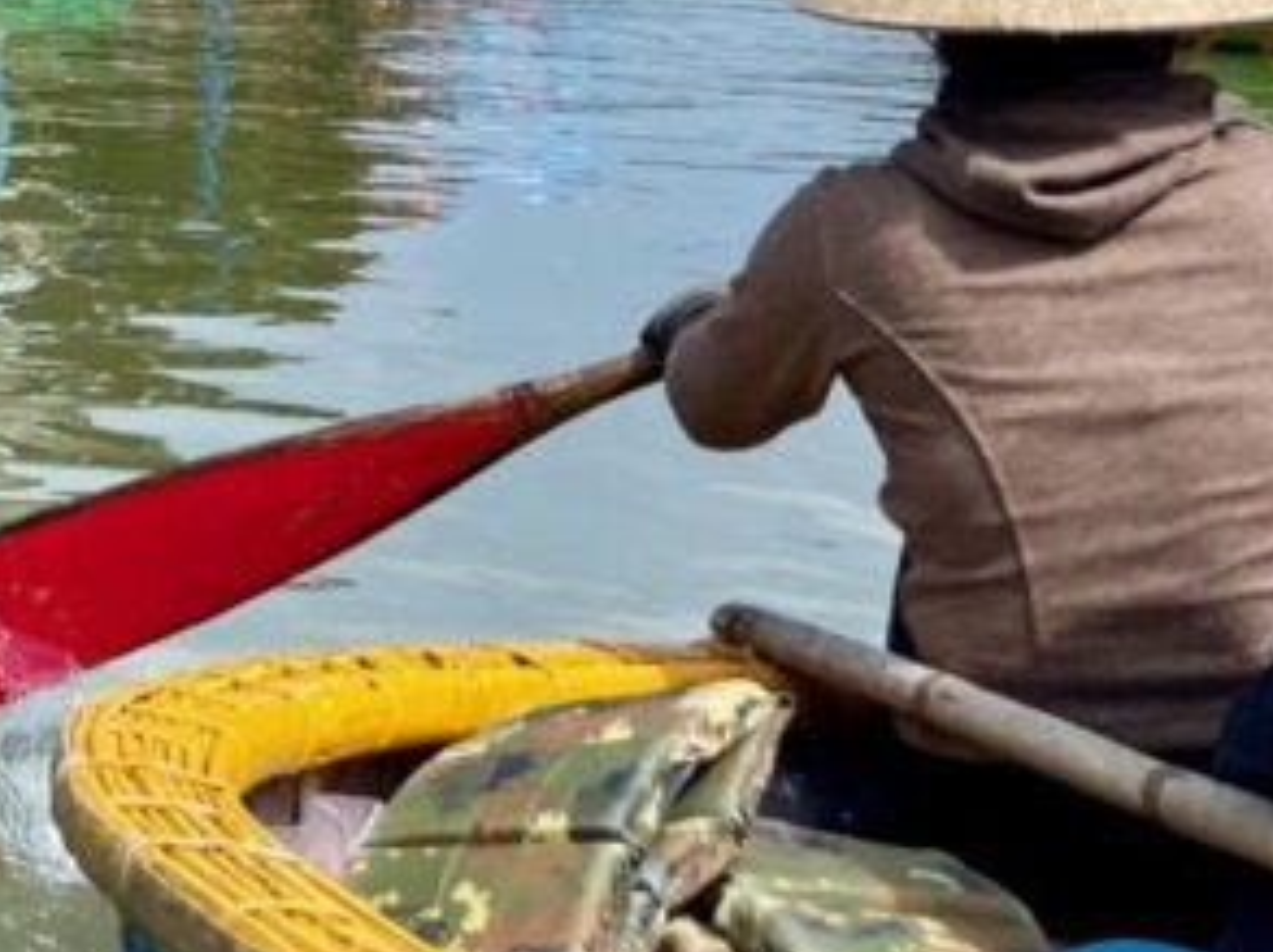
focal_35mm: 91
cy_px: -409
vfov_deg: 15.2
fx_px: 3342
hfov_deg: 19.3
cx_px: -530
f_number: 1.6
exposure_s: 1/4000
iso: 32
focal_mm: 4.2
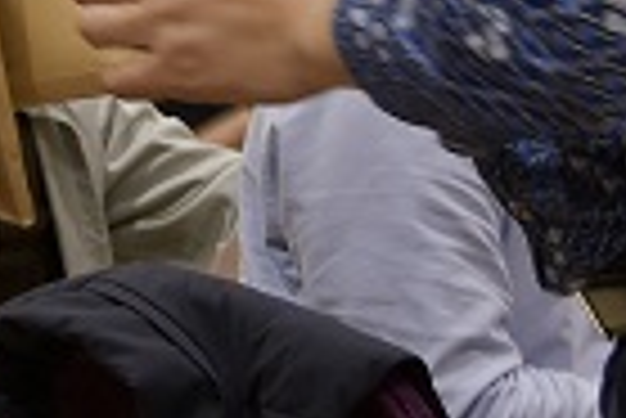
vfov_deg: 4.5
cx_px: -81
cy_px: -463
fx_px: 5222
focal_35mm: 300
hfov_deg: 6.8
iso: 400
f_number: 4.5
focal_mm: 40
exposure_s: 1/40
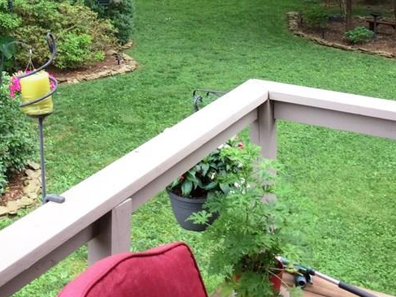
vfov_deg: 21.6
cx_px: 191
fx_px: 744
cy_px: -12
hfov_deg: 29.8
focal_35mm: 65
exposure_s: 1/60
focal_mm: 3.3
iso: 32
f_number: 2.4
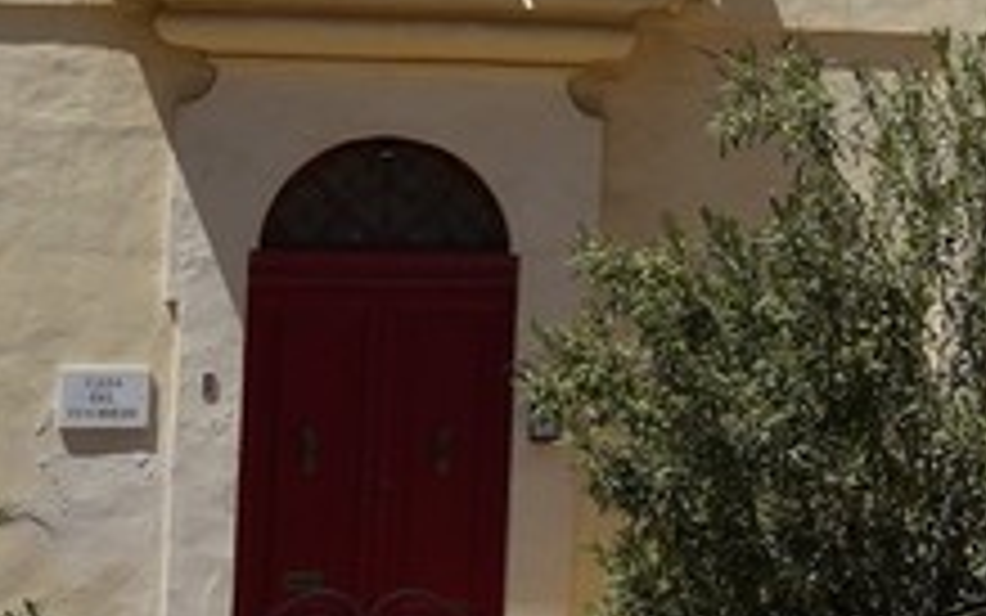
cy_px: -162
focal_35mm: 190
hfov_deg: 9.8
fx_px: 5107
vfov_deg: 6.9
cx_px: 2305
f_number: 9
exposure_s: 1/2500
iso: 800
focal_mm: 34
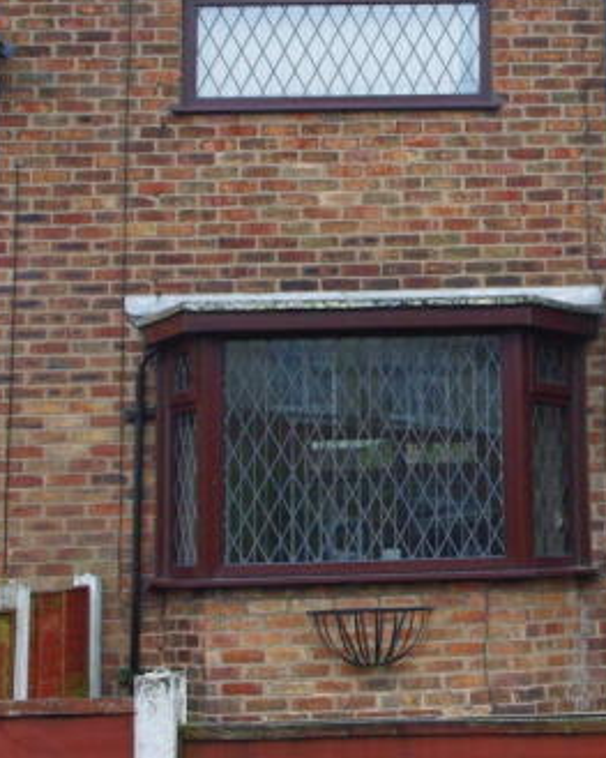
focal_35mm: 73
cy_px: 302
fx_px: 1637
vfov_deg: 26.0
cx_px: 654
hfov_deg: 20.1
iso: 800
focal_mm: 26.25
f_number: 6.7
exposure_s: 1/180
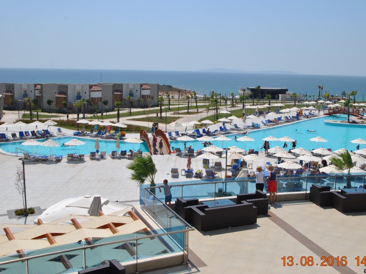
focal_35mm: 41
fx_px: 433
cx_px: 212
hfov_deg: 45.6
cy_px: 138
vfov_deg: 35.1
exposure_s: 1/320
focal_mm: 24
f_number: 9
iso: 100
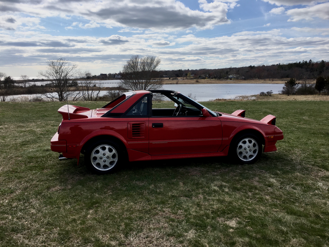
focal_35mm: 29
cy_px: 124
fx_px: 276
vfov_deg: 48.2
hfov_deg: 61.7
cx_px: 164
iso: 25
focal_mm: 4.15
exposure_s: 1/2198
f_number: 2.2
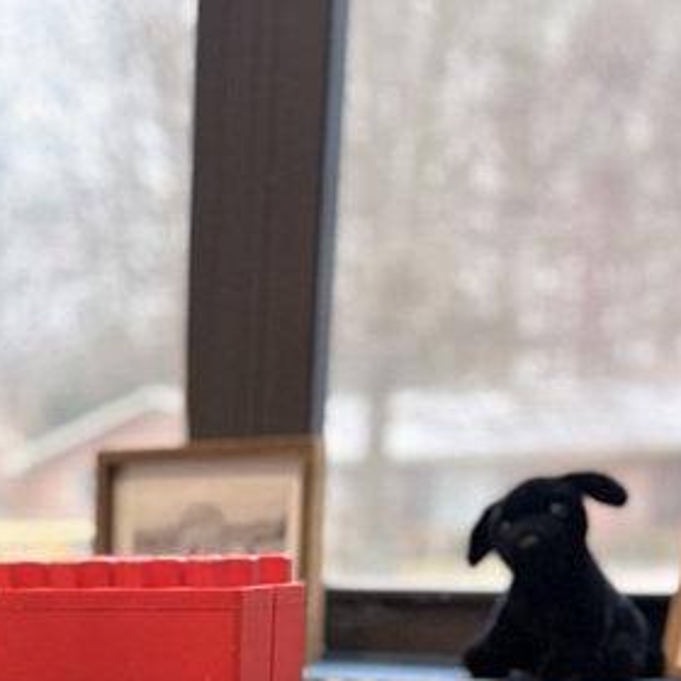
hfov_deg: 19.7
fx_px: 1870
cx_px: -90
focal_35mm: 84
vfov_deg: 17.9
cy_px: 1090
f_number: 1.6
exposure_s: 1/120
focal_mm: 5.96
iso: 160
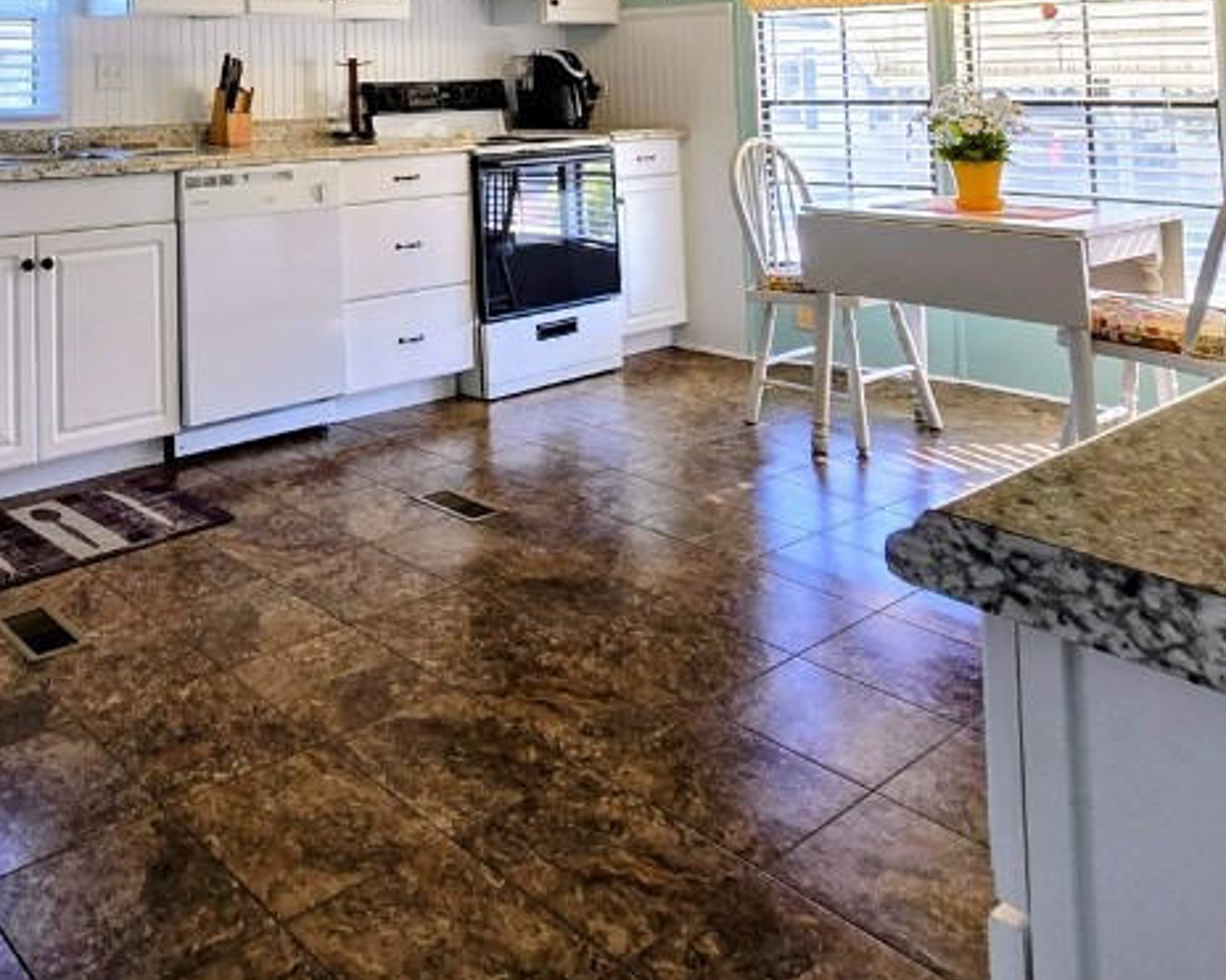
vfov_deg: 44.1
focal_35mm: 28
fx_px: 1016
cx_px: 272
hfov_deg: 58.2
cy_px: 3
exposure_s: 1/60
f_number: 2.2
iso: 100
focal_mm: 2.2
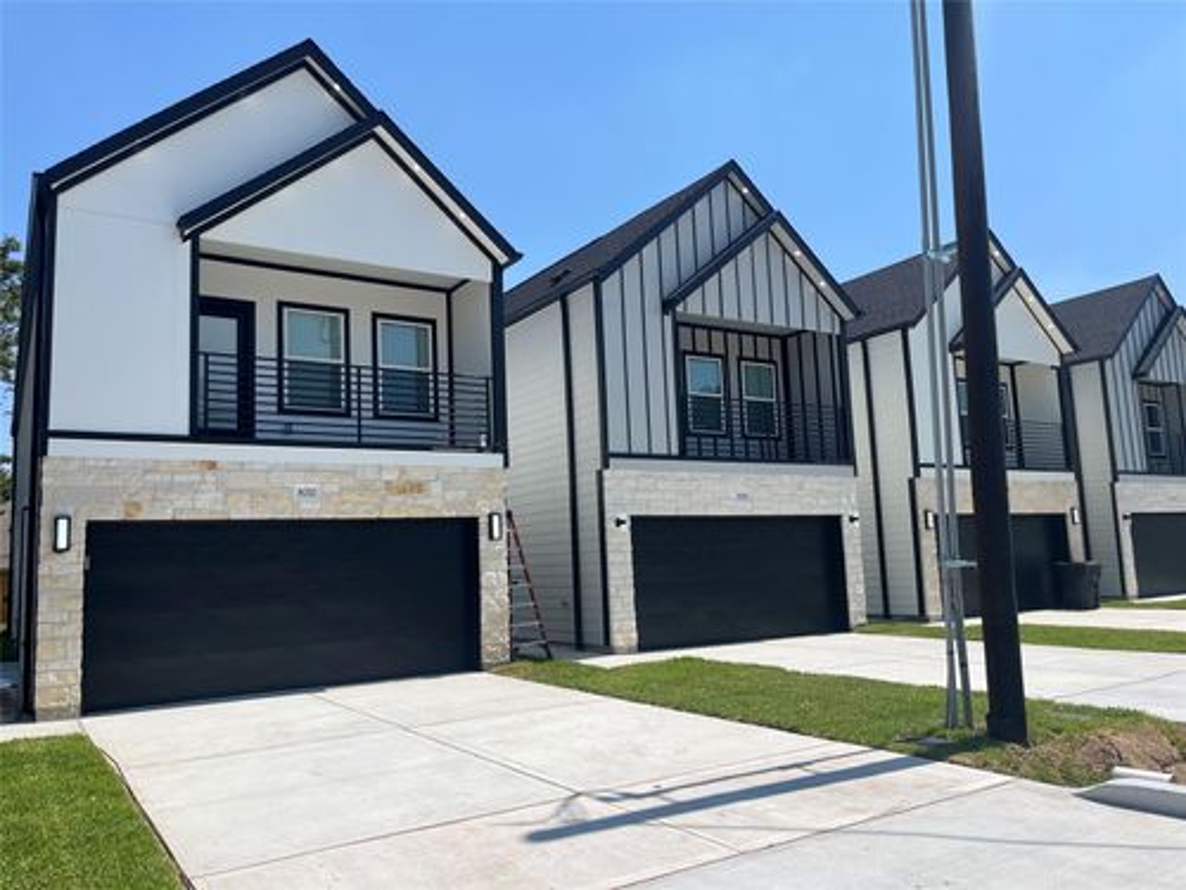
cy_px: 445
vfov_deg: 53.1
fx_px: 891
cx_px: 593
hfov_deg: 67.3
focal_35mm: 26
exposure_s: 1/5076
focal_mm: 5.1
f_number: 1.6
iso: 50
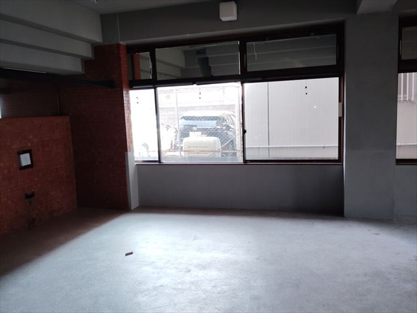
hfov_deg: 61.7
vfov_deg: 48.2
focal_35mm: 29
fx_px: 349
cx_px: 208
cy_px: 156
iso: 89
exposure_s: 1/50
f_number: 1.8
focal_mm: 4.25
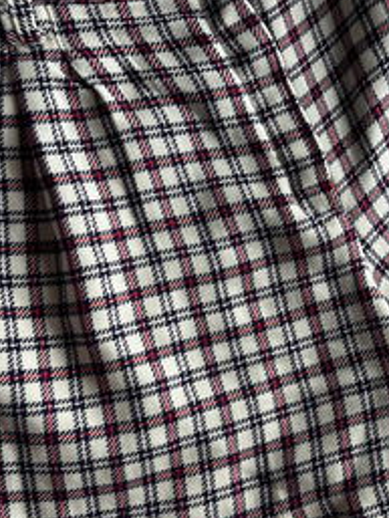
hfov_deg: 27.0
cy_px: 231
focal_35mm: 54
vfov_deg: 35.5
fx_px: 808
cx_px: 230
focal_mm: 5.1
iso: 50
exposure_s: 1/407
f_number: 1.6
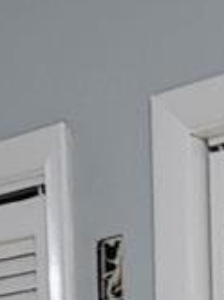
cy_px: 801
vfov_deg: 9.3
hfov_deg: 8.2
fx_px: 1566
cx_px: 110
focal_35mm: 181
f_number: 1.8
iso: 250
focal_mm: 7
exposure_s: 1/59
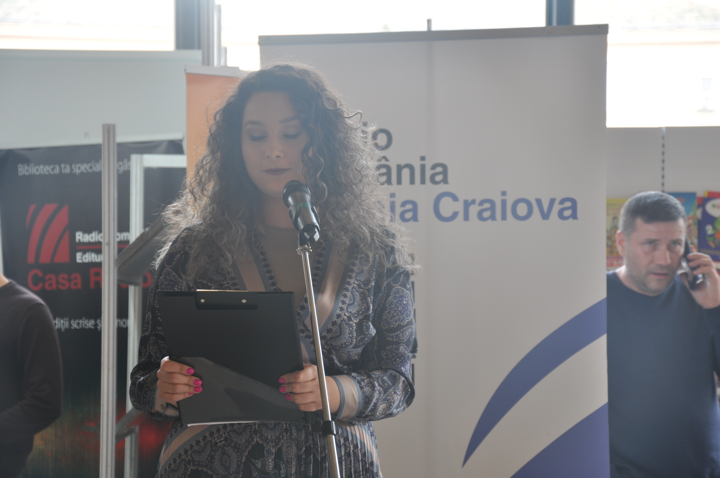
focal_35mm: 112
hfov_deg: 18.2
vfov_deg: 12.1
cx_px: 360
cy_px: 239
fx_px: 2247
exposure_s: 1/30
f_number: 5.3
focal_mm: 75
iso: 200
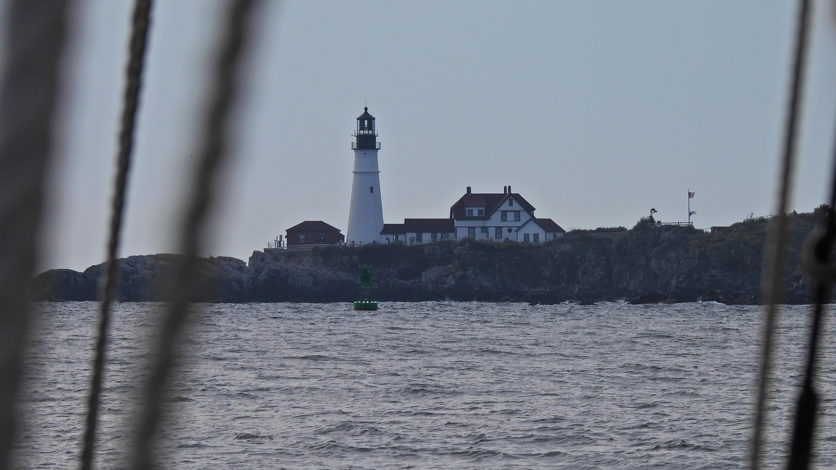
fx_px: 9199
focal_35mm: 415
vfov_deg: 2.9
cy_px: 192
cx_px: 418
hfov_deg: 5.2
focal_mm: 67.8
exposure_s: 1/1600
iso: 100
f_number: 5
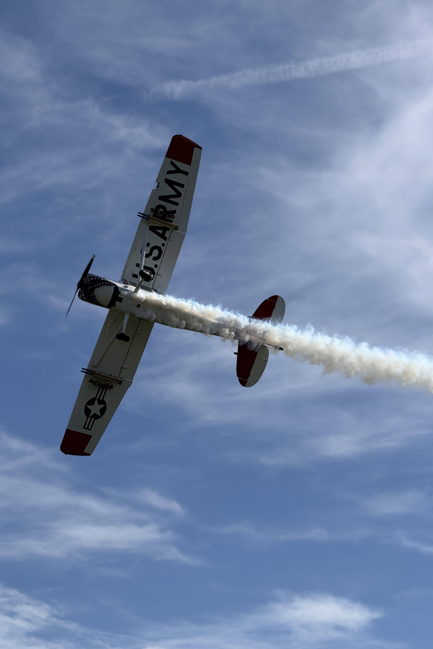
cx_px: 210
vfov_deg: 16.4
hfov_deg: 11.0
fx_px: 2255
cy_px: 324
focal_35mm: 125
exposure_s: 1/3344
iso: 50
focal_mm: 15.66
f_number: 2.8
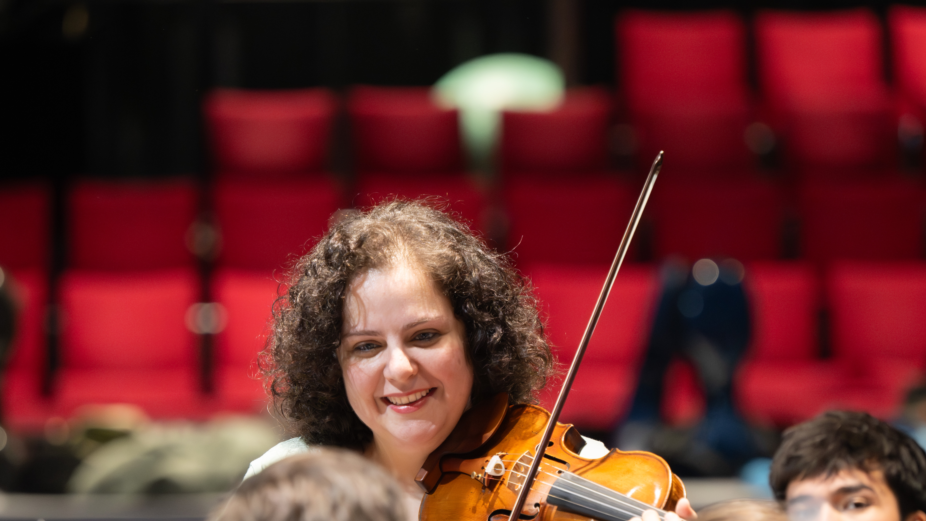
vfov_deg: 4.7
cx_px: 473
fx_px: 6384
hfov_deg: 8.3
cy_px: 348
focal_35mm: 260
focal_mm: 160
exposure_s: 1/160
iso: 4000
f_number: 2.8
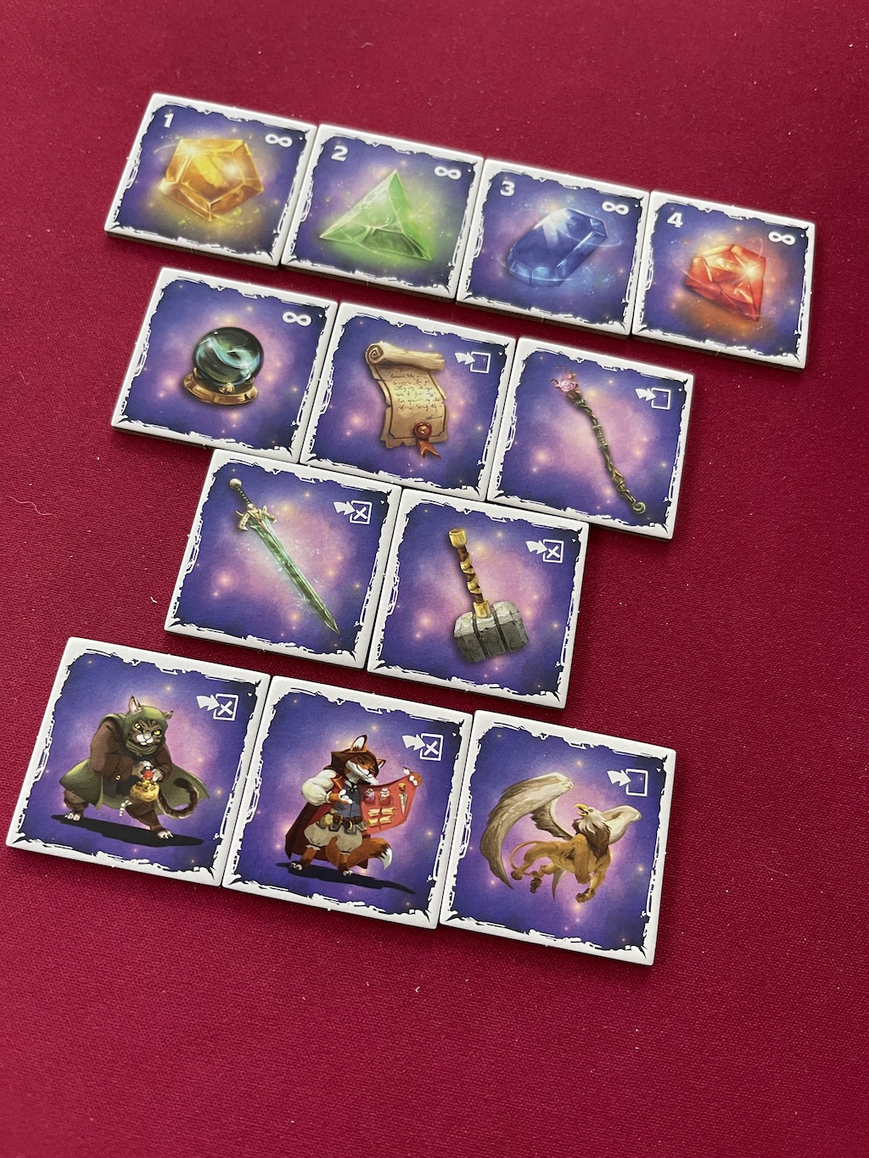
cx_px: 434
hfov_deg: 53.1
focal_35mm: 26
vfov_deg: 67.3
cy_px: 579
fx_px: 870
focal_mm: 5.1
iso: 125
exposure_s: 1/98
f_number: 1.6
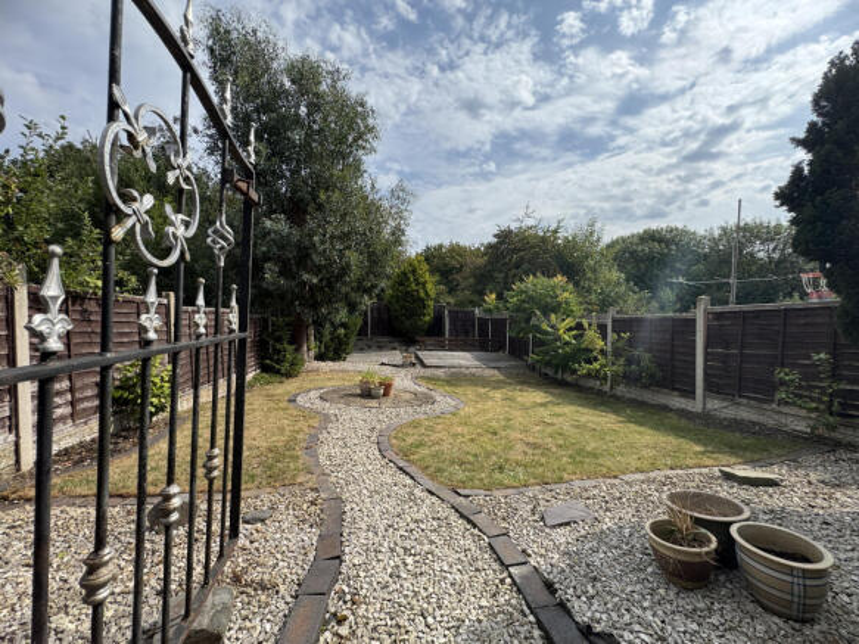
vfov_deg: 85.7
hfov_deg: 102.1
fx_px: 347
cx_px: 430
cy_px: 322
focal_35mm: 14
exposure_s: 1/1567
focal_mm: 2.22
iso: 50
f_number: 2.2
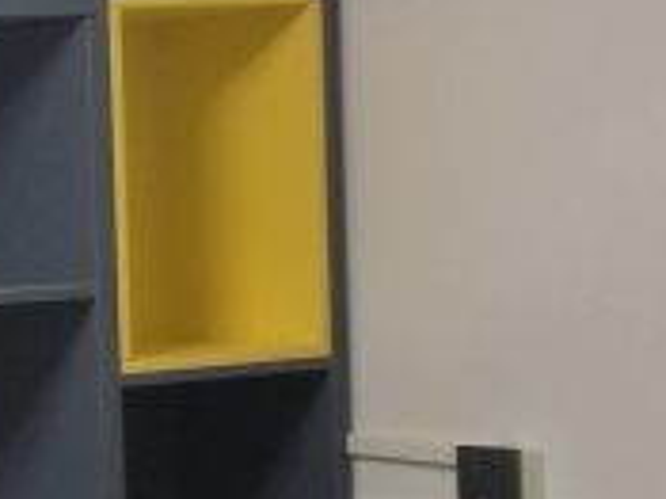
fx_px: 2634
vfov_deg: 10.8
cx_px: -666
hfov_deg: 12.6
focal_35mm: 137
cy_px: 366
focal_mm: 3.95
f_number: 1.8
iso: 217
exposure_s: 1/100
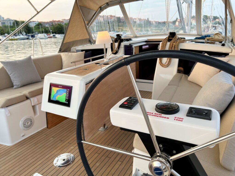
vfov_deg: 53.1
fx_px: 177
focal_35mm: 26
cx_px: 118
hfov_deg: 67.3
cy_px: 88
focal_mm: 5.7
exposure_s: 1/245
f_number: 1.5
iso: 40
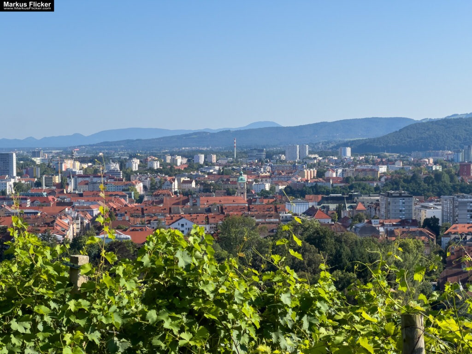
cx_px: 236
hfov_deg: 25.3
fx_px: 1050
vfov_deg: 19.1
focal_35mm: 77
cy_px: 177
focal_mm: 9
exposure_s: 1/710
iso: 32
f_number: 2.8
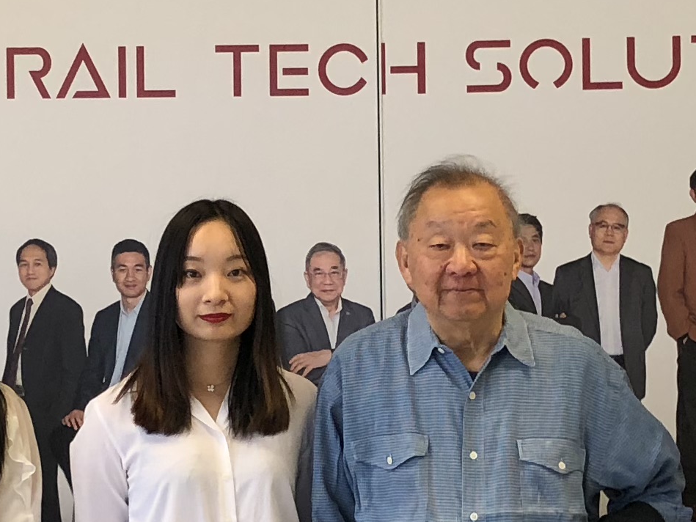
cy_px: 325
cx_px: 230
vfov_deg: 12.4
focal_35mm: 119
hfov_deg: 16.5
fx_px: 2393
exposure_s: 1/33
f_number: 1.8
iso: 32
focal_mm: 4
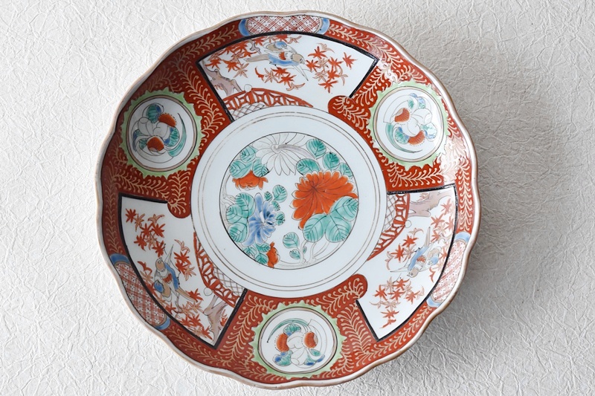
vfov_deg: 19.7
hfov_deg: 29.2
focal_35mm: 69
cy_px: 198
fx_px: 1140
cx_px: 298
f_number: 5.6
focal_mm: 46
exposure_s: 1/20
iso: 800
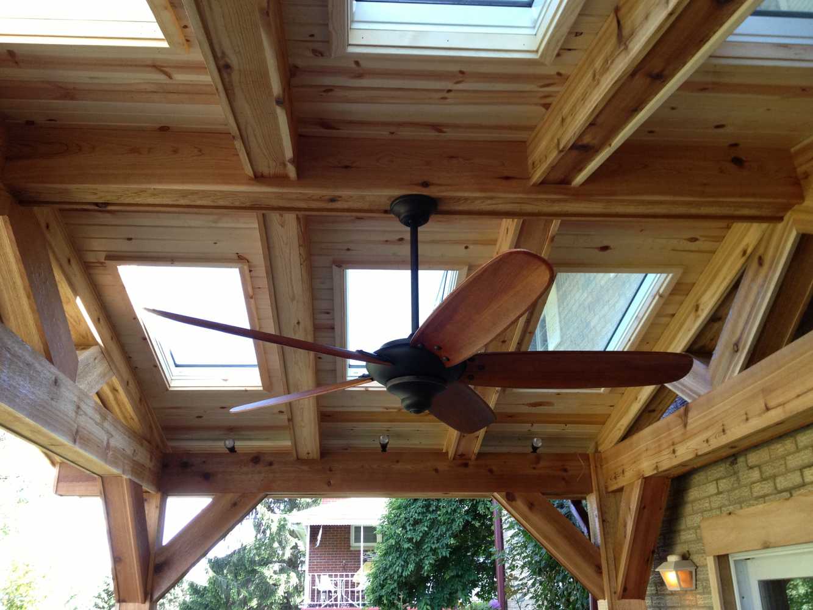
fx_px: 822
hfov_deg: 52.6
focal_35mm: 35
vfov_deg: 40.7
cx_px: 406
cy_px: 305
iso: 100
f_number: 2.4
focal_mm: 4.28
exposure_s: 1/120
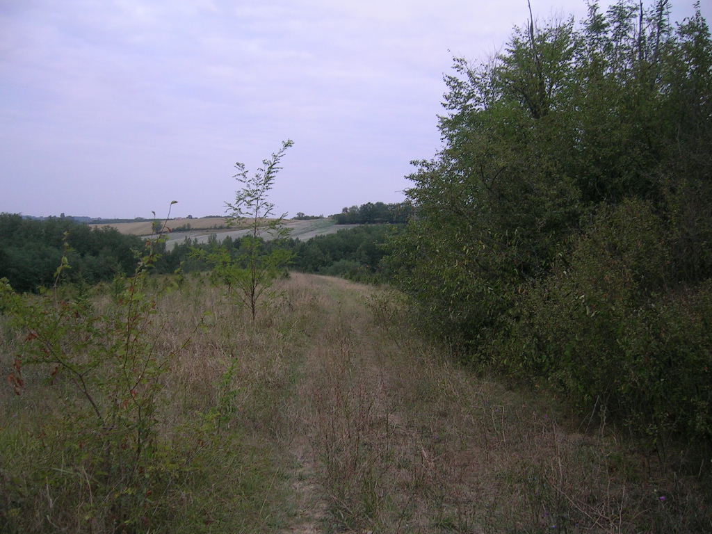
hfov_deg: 52.6
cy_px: 267
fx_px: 720
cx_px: 356
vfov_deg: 40.7
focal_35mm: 35
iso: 58
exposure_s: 1/30
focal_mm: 5.4
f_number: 2.8
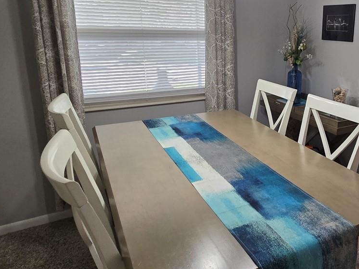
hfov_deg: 59.1
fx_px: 290
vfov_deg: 49.4
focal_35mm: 28
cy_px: 108
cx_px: 281
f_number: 2.2
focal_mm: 2.2
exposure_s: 1/60
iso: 160
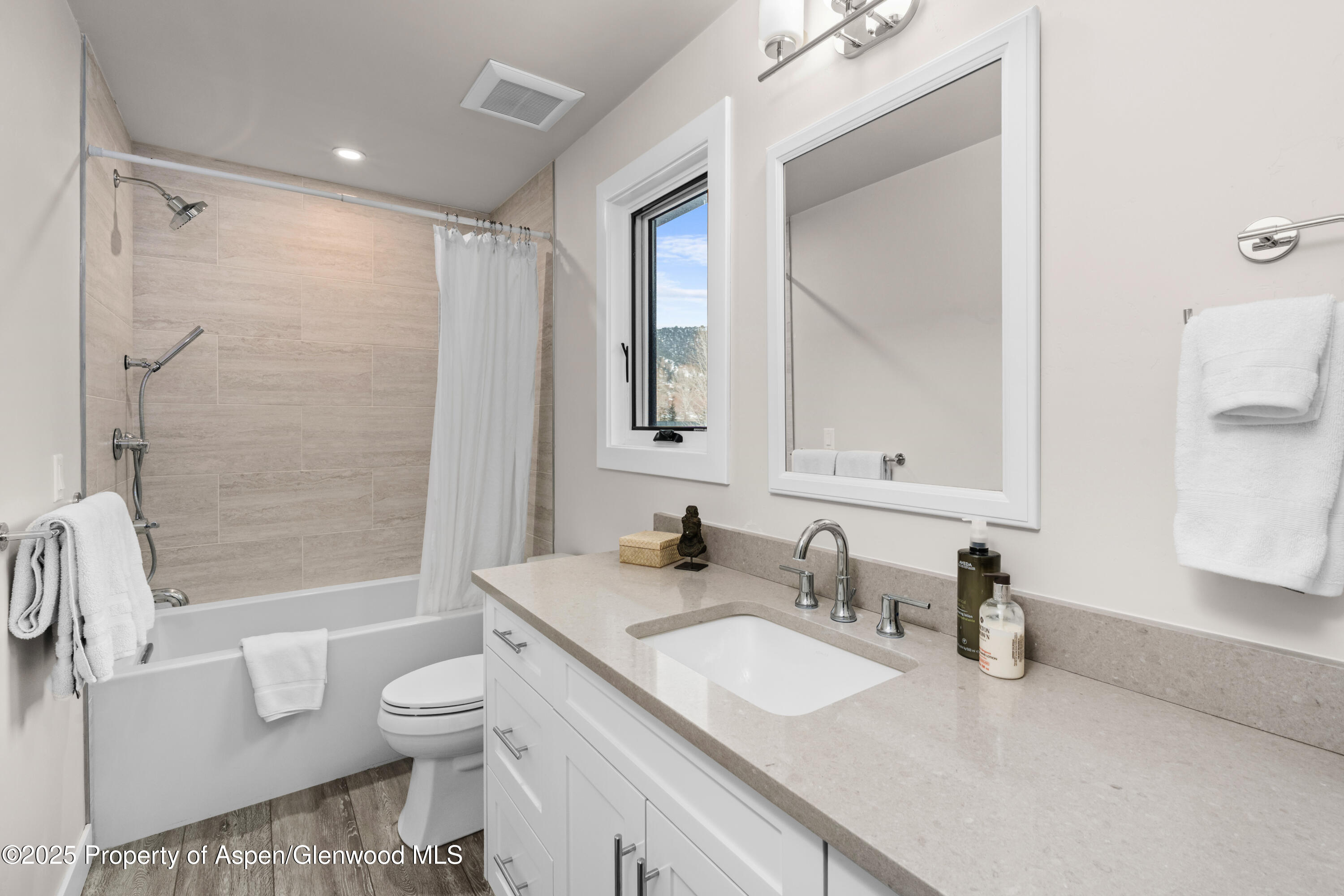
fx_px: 616
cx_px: 672
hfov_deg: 95.0
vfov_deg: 72.1
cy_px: 448
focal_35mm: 16
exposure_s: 1/5
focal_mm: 16.5
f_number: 11
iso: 400
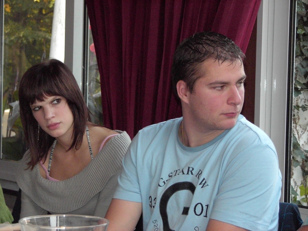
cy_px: 116
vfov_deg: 13.5
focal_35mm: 110
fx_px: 979
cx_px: 154
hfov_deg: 17.9
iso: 400
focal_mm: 16.9
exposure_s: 1/130
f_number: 3.1
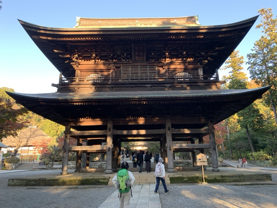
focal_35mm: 26
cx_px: 138
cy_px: 104
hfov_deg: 67.3
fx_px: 208
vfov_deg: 53.1
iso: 40
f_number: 1.8
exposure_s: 1/122
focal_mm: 4.25
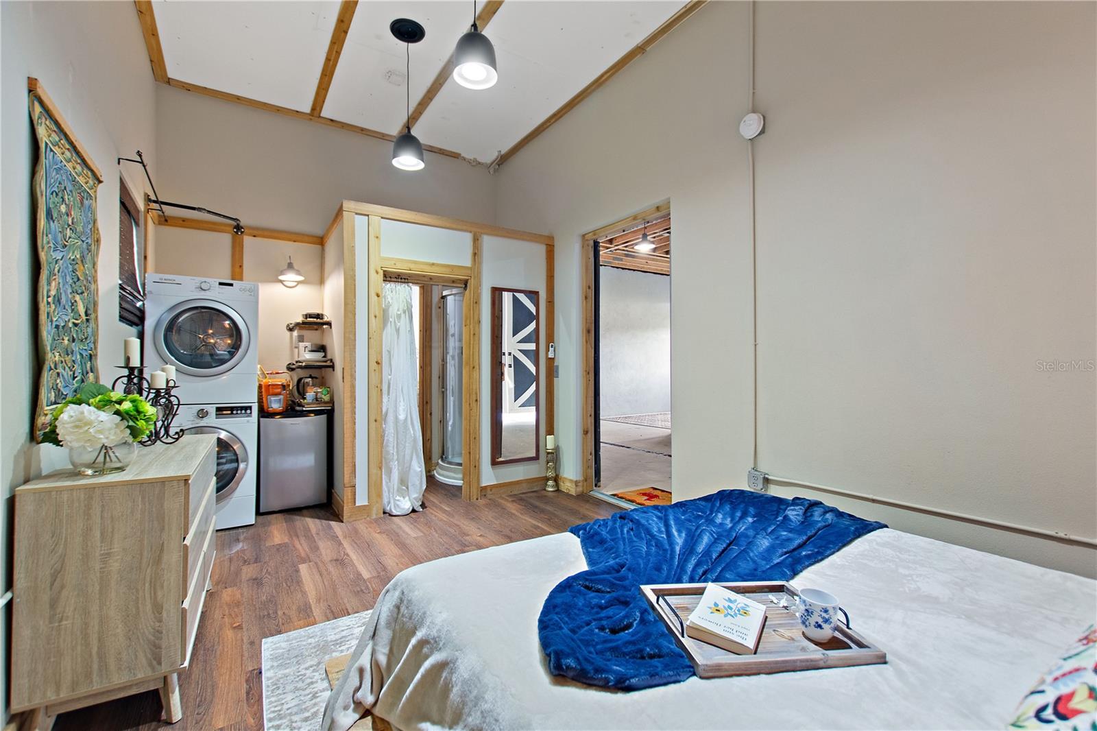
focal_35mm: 15
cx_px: 548
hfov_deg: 100.4
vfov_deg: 77.3
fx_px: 457
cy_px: 366
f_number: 4.5
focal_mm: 10
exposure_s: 1/2.5
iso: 400
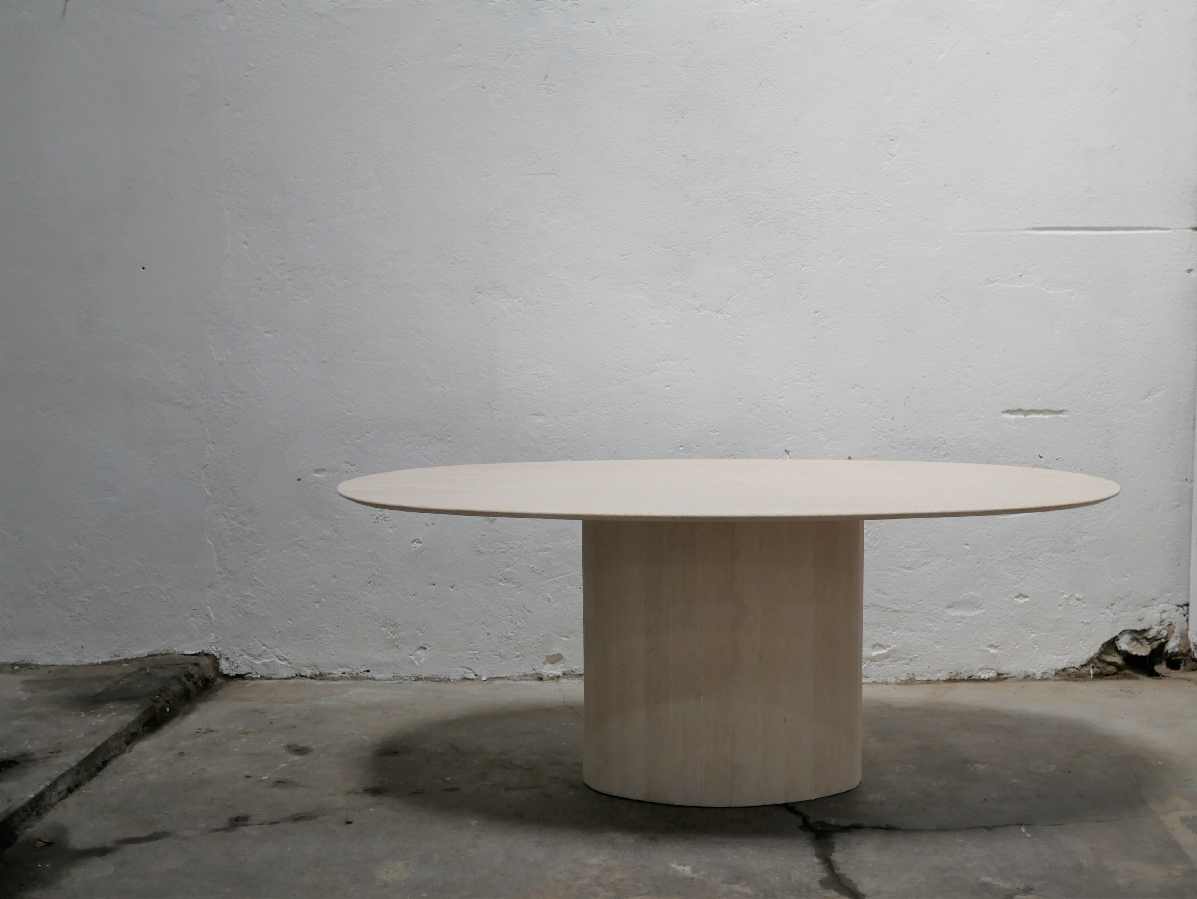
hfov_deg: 46.8
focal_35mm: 40
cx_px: 598
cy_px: 450
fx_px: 1384
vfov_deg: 36.0
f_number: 1.7
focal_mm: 20
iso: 200
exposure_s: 1/100
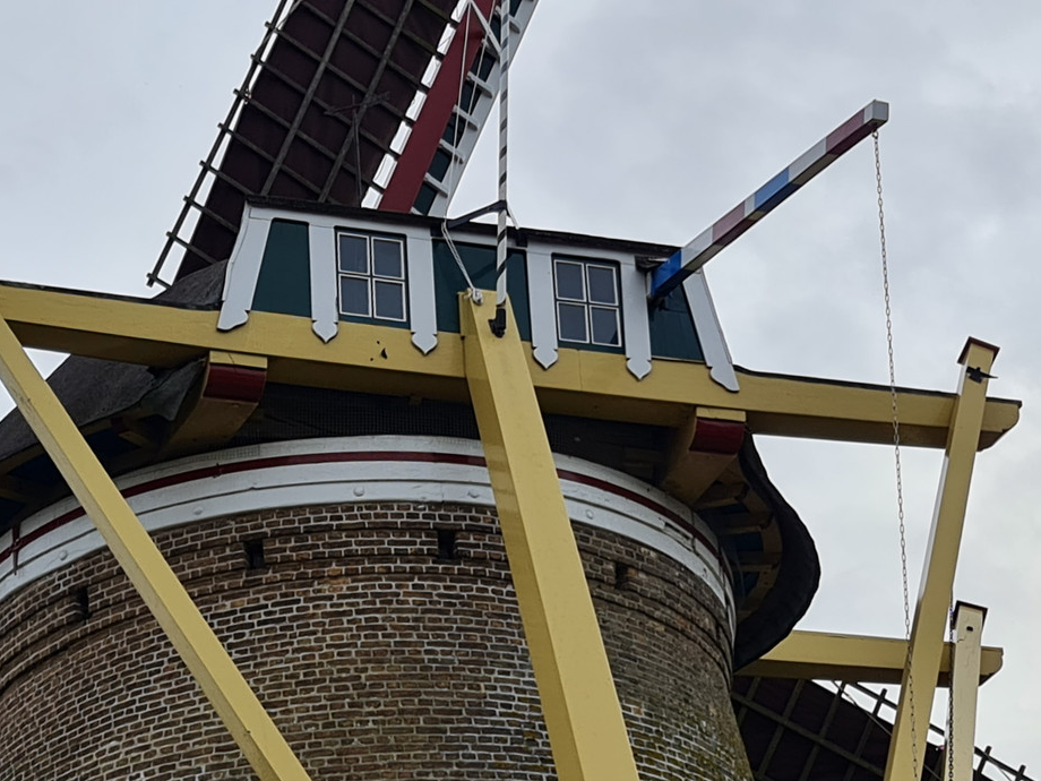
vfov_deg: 48.2
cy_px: 398
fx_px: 872
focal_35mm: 29
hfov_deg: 61.3
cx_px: 438
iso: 50
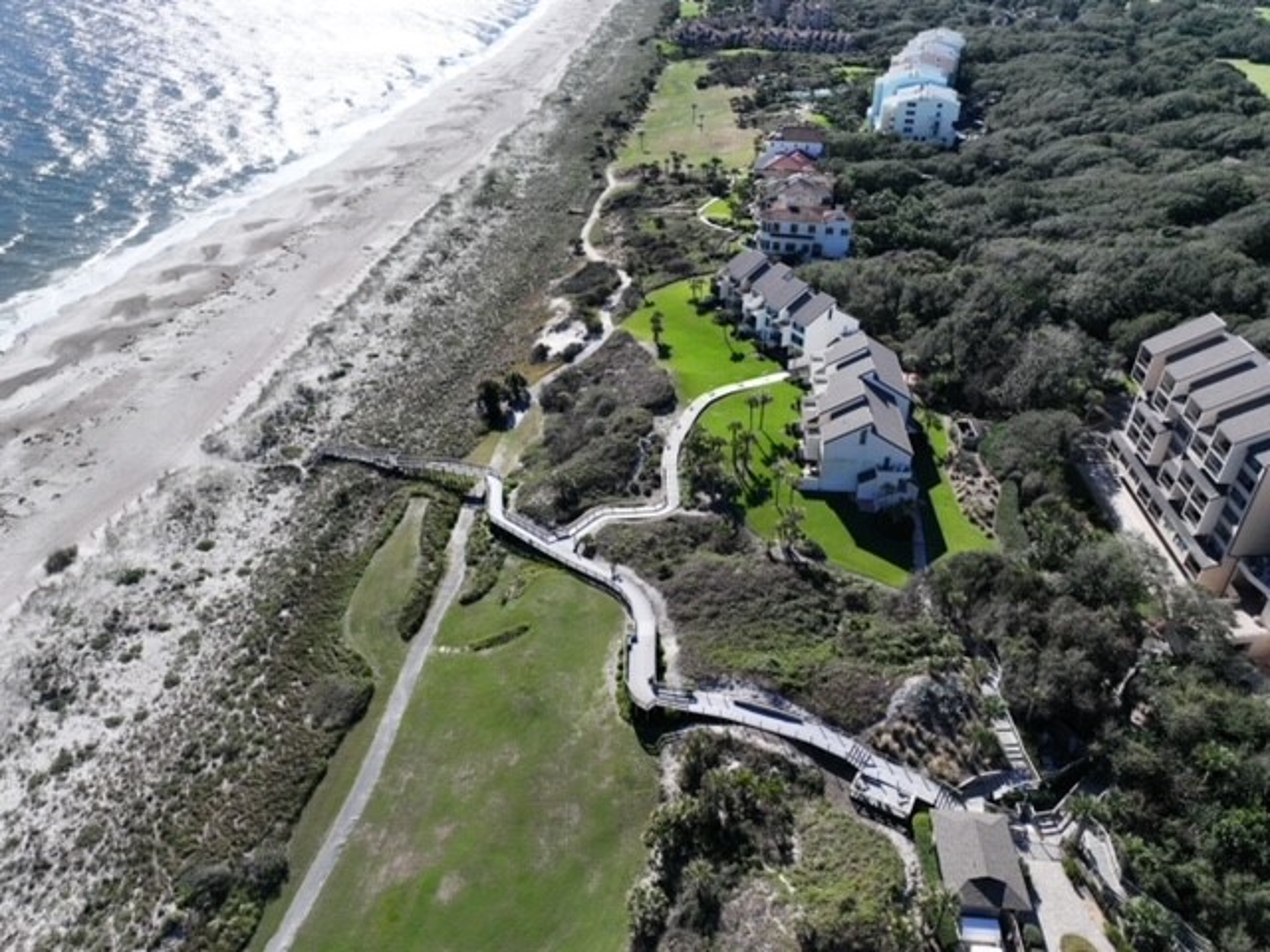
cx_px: 635
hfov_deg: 71.6
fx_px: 881
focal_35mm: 24
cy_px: 476
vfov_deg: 56.8
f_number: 2.8
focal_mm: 12.29
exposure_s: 1/6400
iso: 410
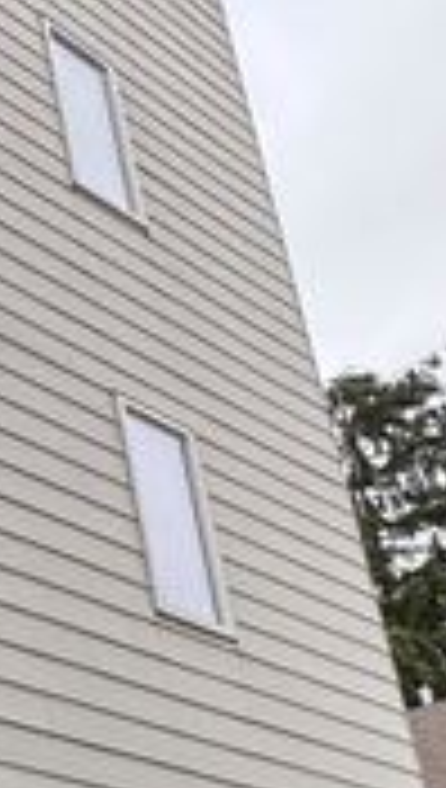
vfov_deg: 33.2
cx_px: -532
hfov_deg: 15.2
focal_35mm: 58
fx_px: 1214
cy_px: 772
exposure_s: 1/136
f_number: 2.2
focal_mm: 2.22
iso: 40
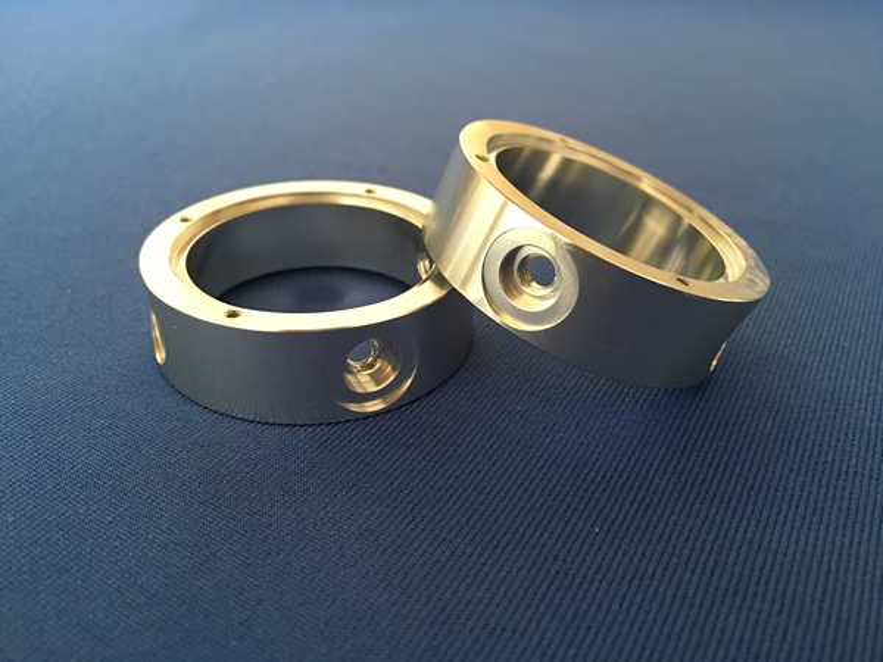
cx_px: 442
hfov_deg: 61.7
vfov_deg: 48.2
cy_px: 331
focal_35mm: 29
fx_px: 740
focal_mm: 4.15
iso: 100
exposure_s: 1/17
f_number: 2.2
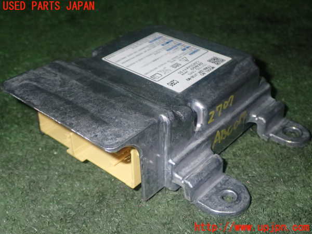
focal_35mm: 47
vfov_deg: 30.9
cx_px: 156
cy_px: 117
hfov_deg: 40.4
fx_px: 424
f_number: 9
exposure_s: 1/50
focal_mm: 8.4
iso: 500
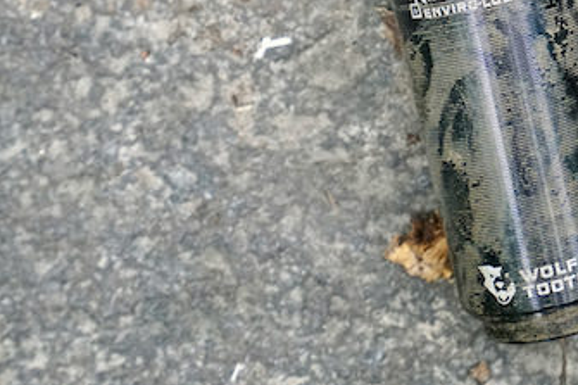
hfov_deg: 18.5
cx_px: 619
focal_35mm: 107
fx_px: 1717
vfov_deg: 12.4
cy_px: -104
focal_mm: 35
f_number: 8
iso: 3200
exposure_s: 1/250
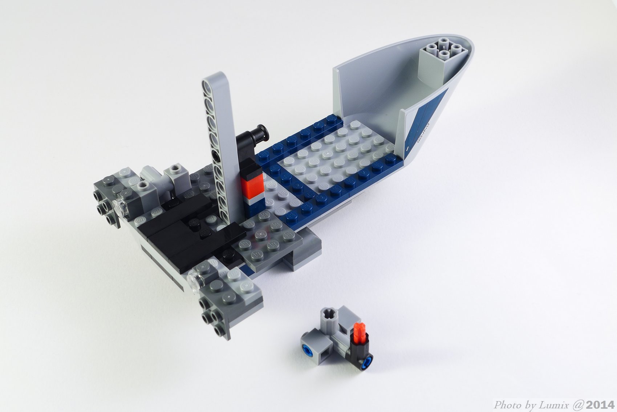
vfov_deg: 27.0
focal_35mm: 50
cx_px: 308
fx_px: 857
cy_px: 206
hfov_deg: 39.6
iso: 80
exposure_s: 1/2.5
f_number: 4.5
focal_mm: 9.8
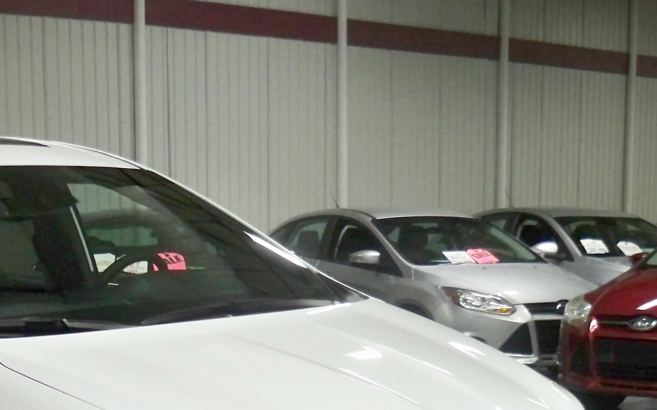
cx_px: 49
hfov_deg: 26.1
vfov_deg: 16.5
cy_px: 481
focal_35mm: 76
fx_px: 1361
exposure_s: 1/60
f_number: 3.1
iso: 500
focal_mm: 6.3
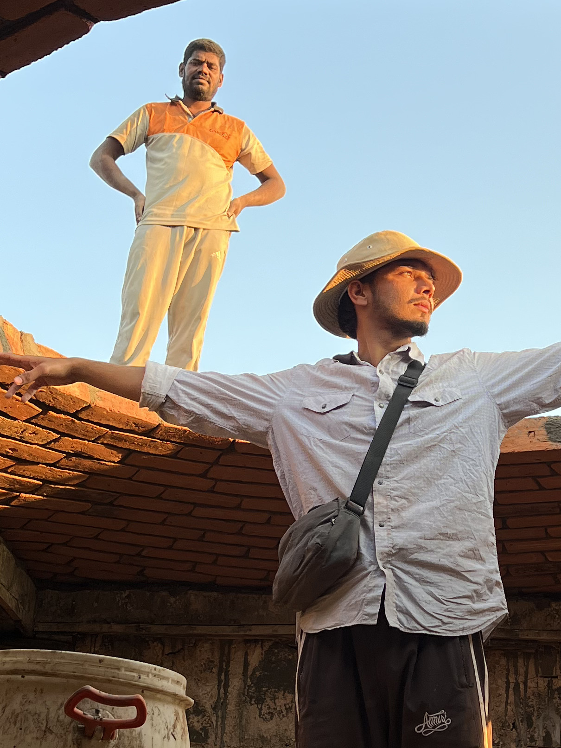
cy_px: 415
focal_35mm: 65
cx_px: 367
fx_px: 1404
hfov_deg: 22.5
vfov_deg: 29.8
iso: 50
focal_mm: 5.7
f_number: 1.5
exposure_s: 1/450
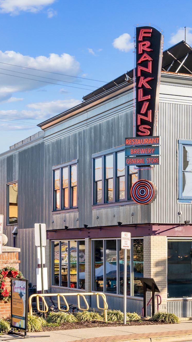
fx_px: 706
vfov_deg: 27.2
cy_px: 173
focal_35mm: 78
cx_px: 192
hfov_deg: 15.2
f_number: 8
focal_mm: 33
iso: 100
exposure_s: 1/200
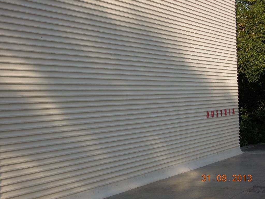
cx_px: 132
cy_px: 100
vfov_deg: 19.1
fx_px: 589
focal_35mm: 77
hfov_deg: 25.3
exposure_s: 1/640
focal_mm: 13.8
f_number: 4.7
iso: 160
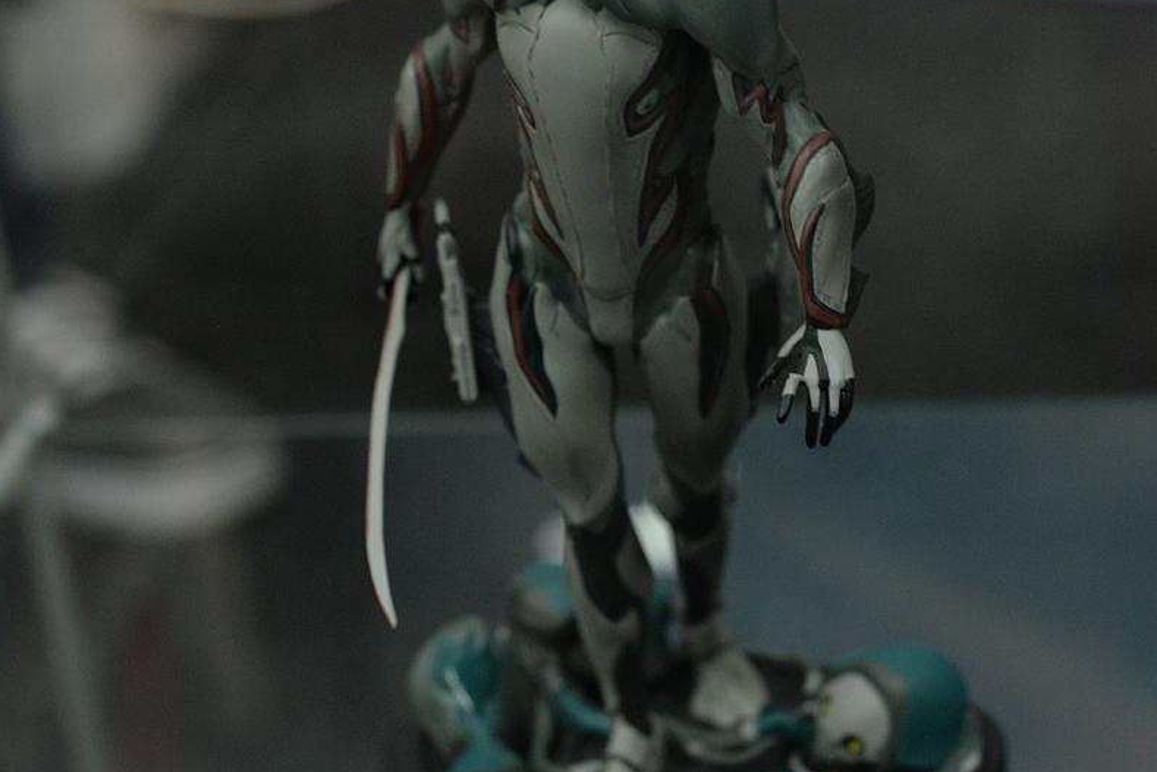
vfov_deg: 17.9
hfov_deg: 26.7
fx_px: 2442
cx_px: 584
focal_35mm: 76
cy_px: 208
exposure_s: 1/100
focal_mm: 50
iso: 3200
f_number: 5
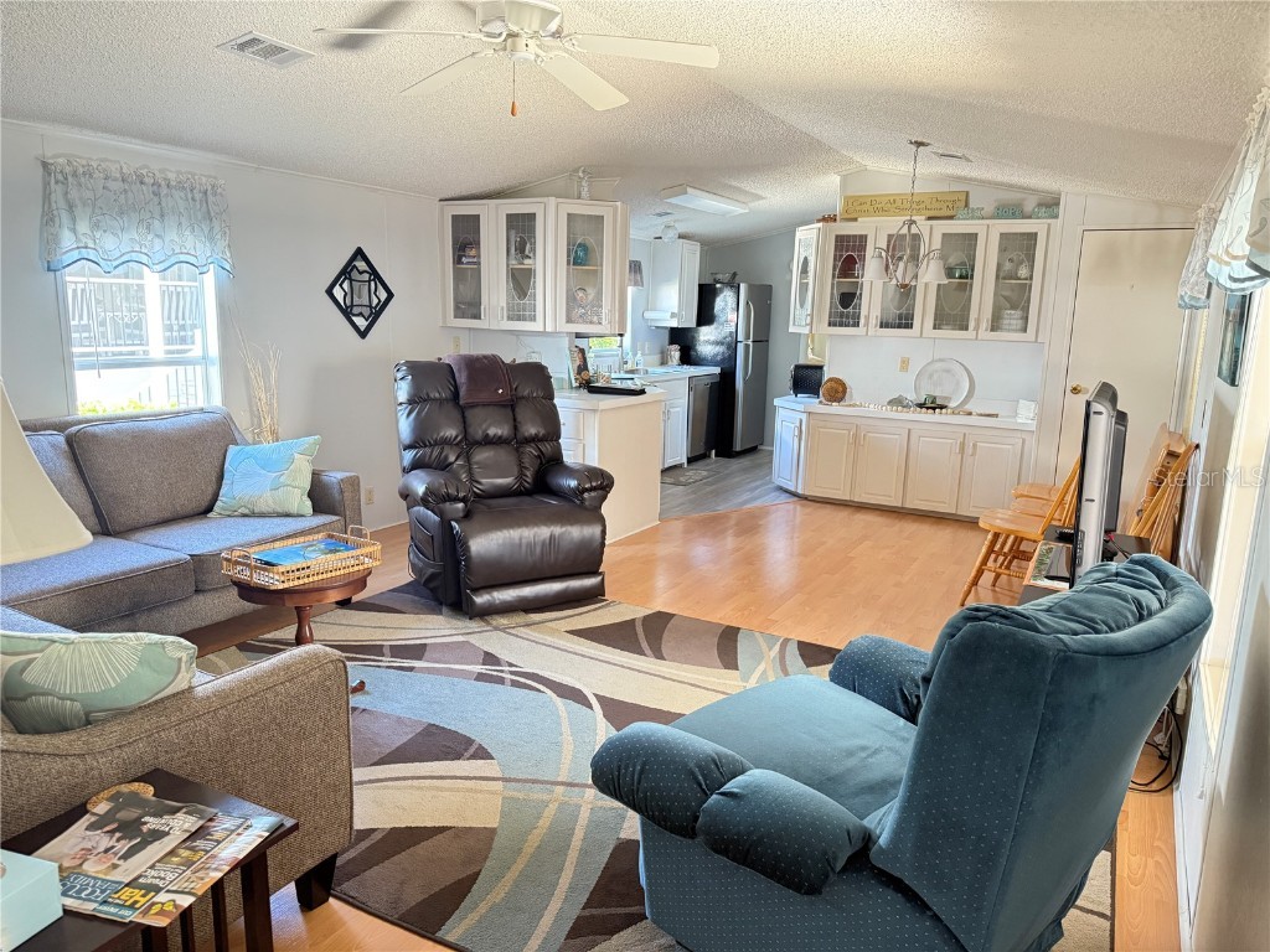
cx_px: 635
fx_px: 881
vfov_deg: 56.8
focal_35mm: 24
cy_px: 476
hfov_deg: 71.6
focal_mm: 6.76
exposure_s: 1/60
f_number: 1.78
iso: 640
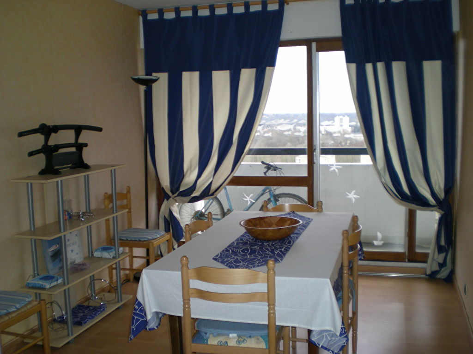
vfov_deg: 37.7
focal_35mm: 38
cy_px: 177
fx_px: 519
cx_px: 236
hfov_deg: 49.0
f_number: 3.1
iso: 112
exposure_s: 1/65.5
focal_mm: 6.3
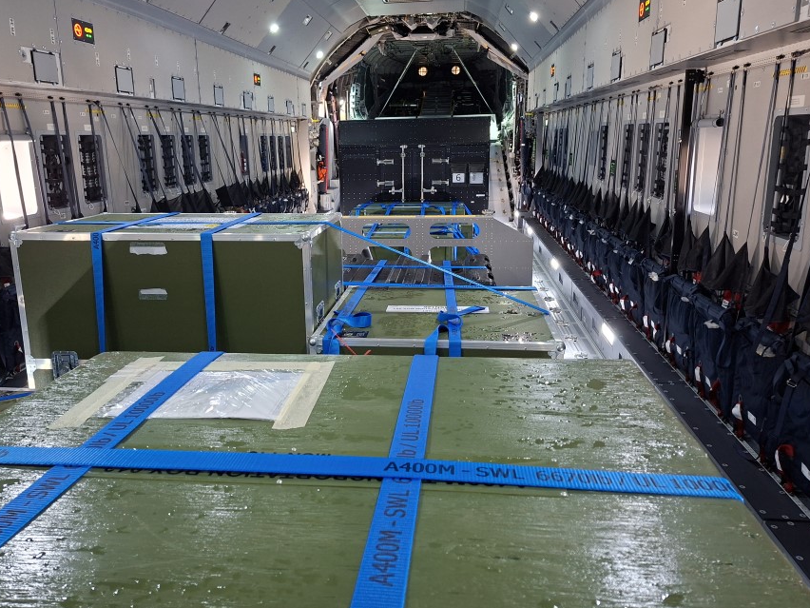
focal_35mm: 27
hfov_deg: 65.2
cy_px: 286
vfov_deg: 51.3
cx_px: 370
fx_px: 632
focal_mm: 5.54
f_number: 1.8
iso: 400
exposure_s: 1/25
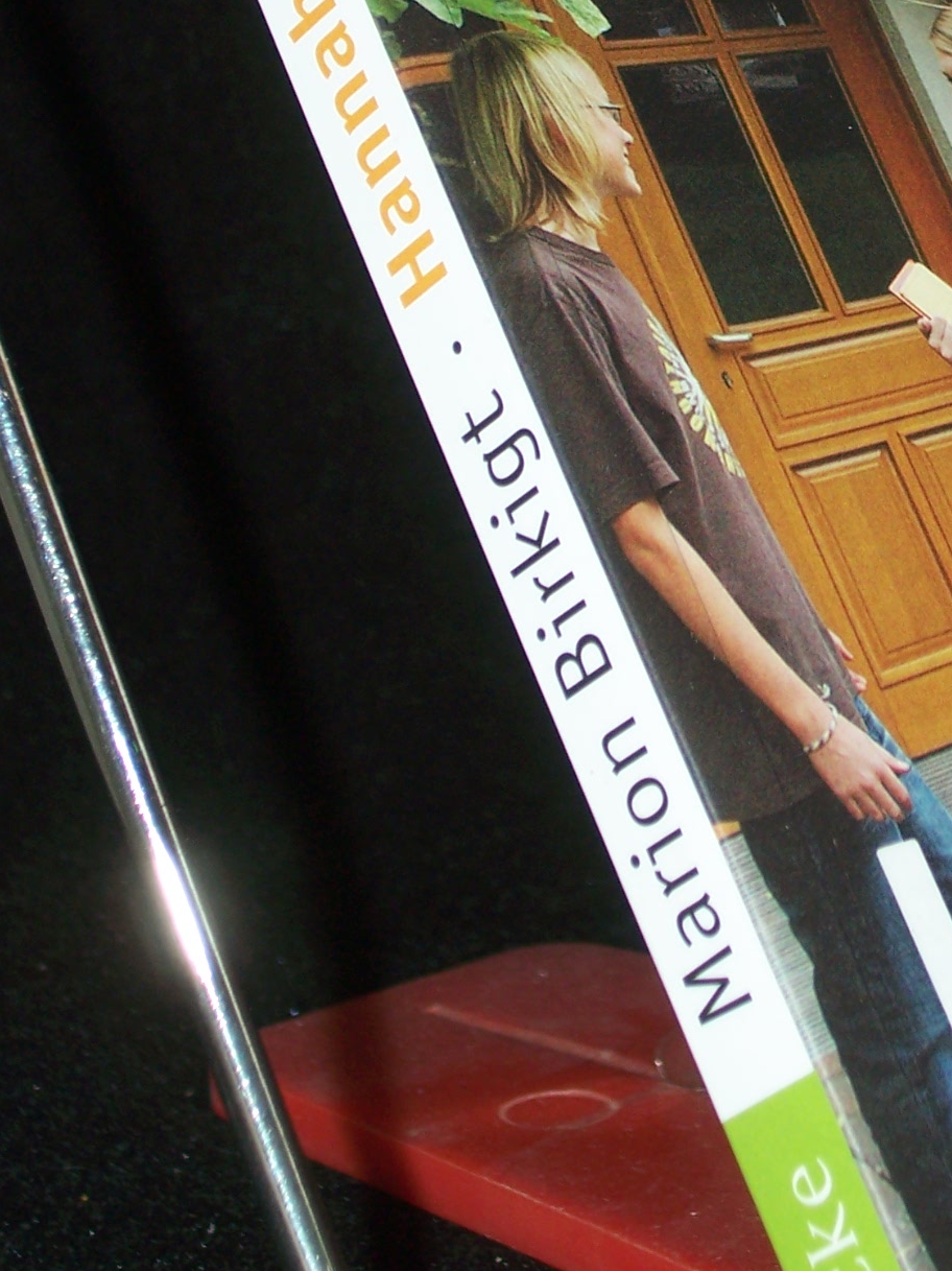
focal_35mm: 125
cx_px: 809
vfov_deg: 15.6
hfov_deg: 11.8
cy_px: 171
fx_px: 4586
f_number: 3.6
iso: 80
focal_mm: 11
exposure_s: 1/80
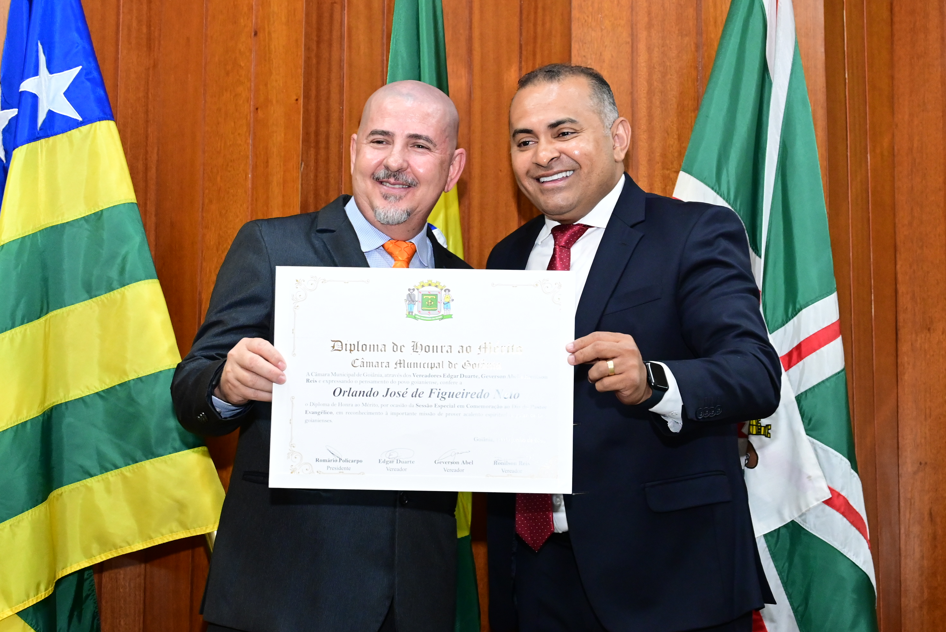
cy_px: 316
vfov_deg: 19.8
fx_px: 1815
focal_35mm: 69
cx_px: 473
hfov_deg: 29.2
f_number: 4.5
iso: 4000
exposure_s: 1/125
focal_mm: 46
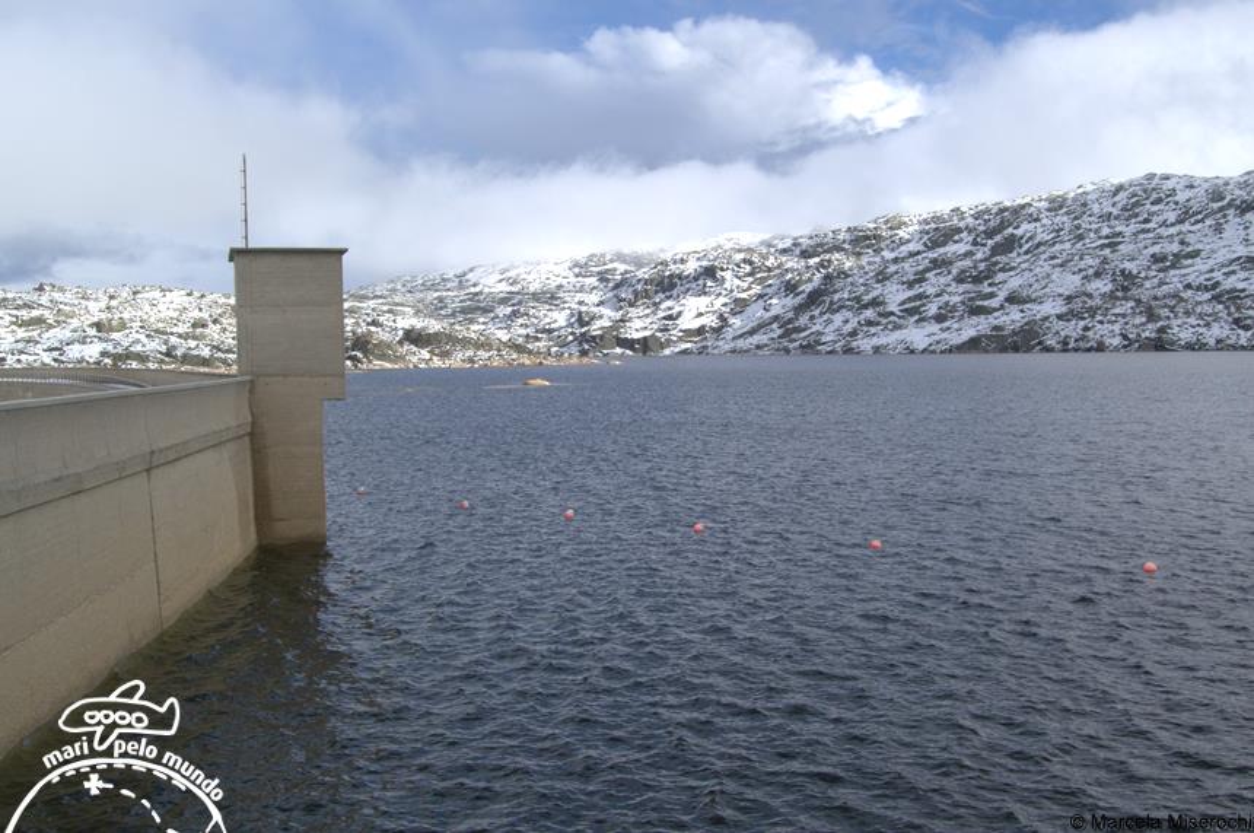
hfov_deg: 49.6
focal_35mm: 39
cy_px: 416
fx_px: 1357
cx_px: 627
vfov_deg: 34.1
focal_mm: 26
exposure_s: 1/200
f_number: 20
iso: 200
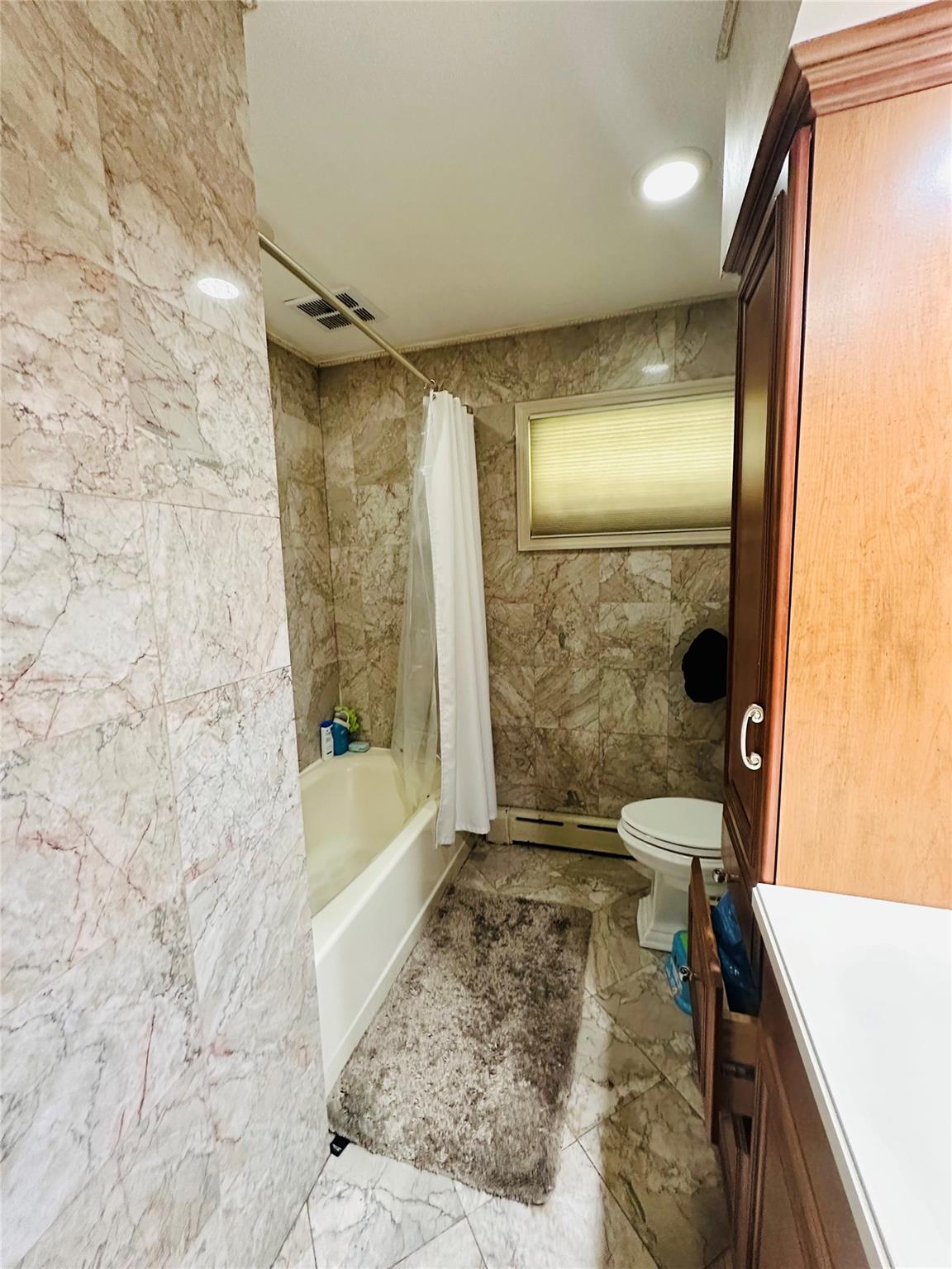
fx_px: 513
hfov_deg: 85.7
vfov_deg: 102.1
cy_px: 634
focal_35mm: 14
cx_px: 476
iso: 640
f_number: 2.2
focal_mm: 2.22
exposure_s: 1/60
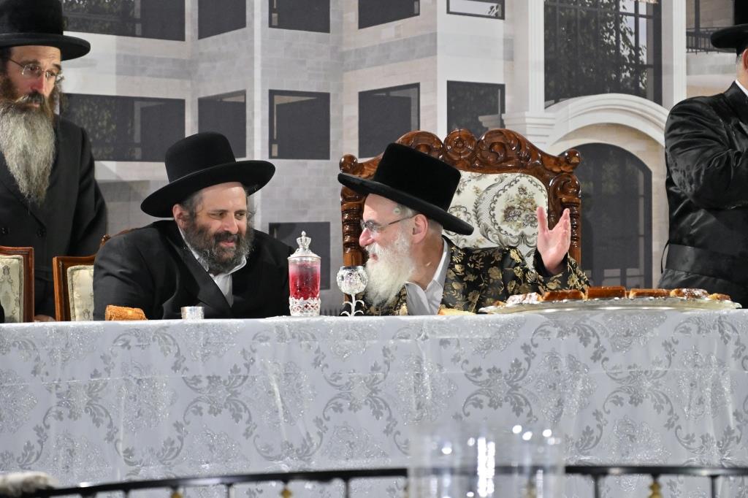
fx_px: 6231
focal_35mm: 300
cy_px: 249
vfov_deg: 4.6
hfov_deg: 6.9
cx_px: 374
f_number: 2.8
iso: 1000
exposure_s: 1/200
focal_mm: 200
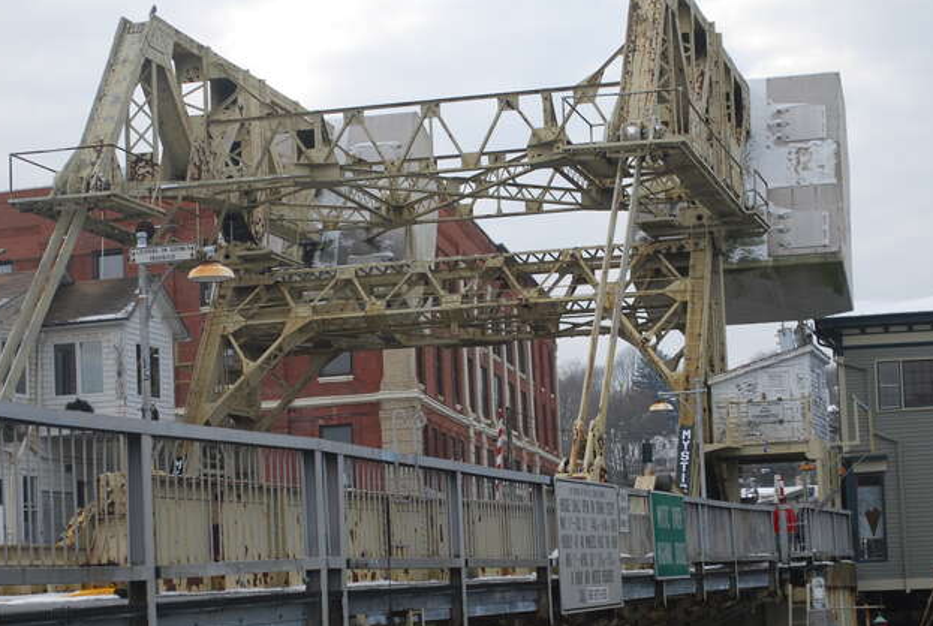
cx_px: 463
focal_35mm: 87
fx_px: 2250
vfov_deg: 15.8
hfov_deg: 23.4
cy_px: 326
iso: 110
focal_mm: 45
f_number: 5.6
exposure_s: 1/125
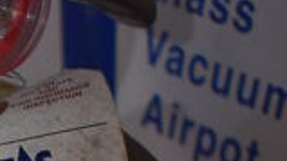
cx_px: -137
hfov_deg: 10.5
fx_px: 1513
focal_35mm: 199
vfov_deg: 5.6
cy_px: 511
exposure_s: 1/125
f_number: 3.8
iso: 900
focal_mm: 22
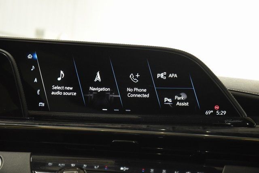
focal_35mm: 90
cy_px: 86
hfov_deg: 22.6
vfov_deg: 15.2
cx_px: 130
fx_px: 648
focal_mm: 60
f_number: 4.5
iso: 3200
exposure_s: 1/40
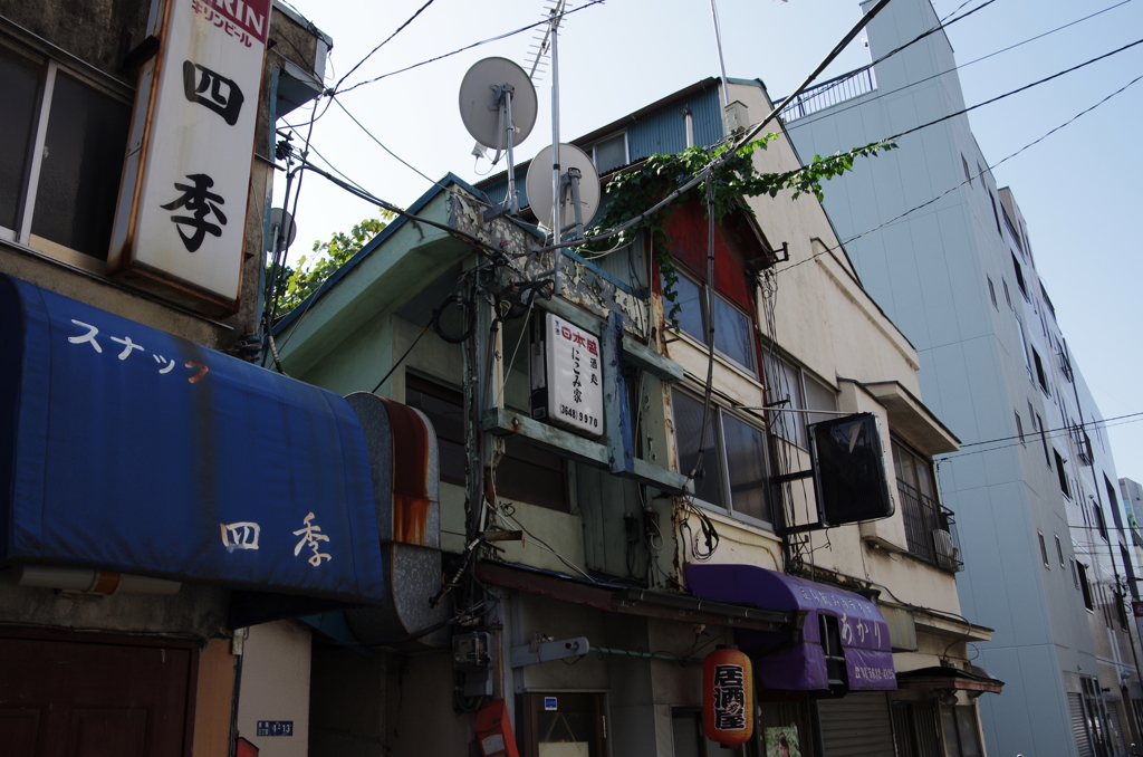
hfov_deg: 67.5
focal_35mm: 27
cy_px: 378
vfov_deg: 47.7
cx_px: 572
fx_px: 855
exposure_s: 1/125
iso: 200
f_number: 10
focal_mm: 18
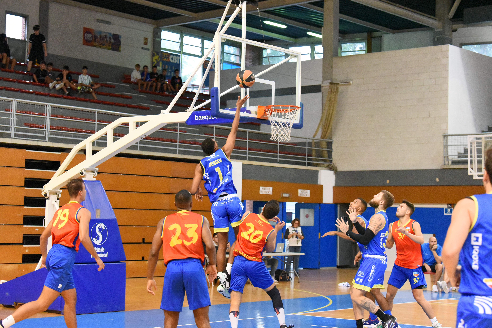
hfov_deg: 28.8
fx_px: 957
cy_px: 164
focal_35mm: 70
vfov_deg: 19.5
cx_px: 246
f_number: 4.5
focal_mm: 70
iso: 12800
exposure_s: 1/1000
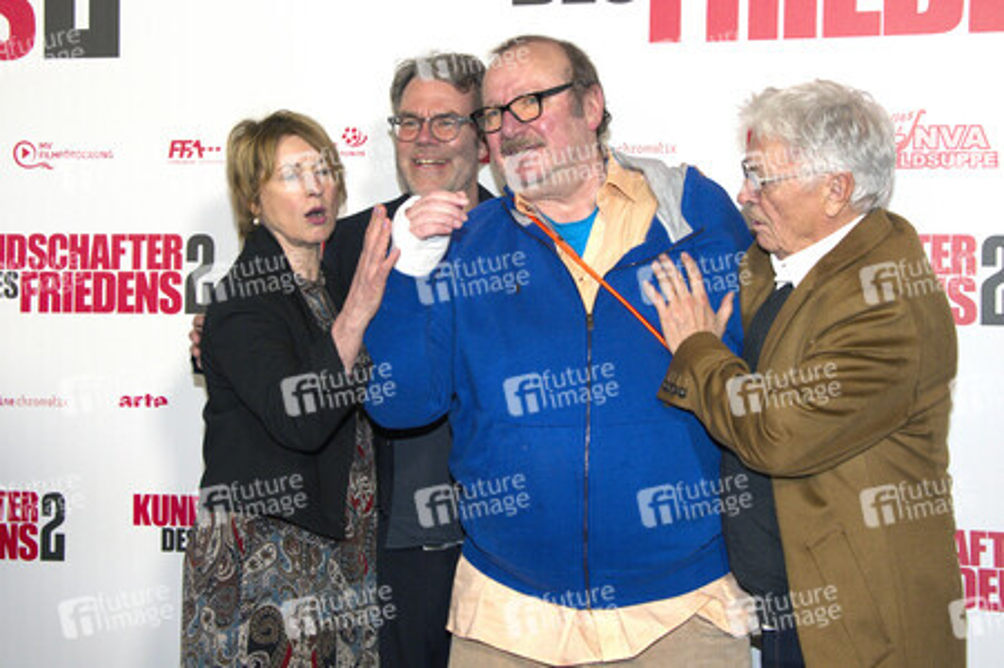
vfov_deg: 27.0
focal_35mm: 50
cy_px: 334
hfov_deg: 39.6
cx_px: 502
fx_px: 1393
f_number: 6.3
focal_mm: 50
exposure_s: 1/125
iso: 1600
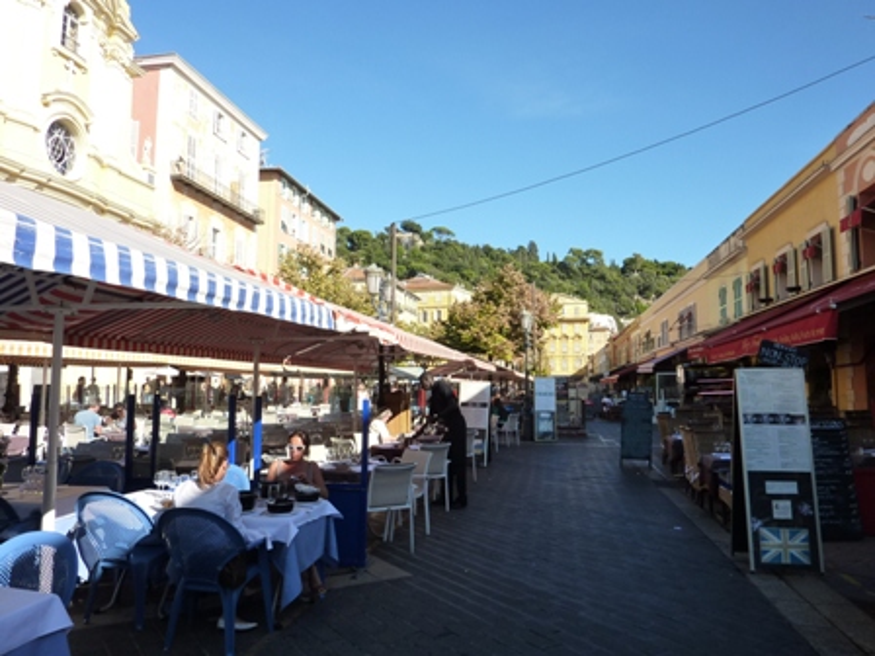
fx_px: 632
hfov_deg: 69.4
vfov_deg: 54.9
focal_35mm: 25
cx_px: 438
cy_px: 328
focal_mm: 4.1
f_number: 4
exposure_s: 1/400
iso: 125
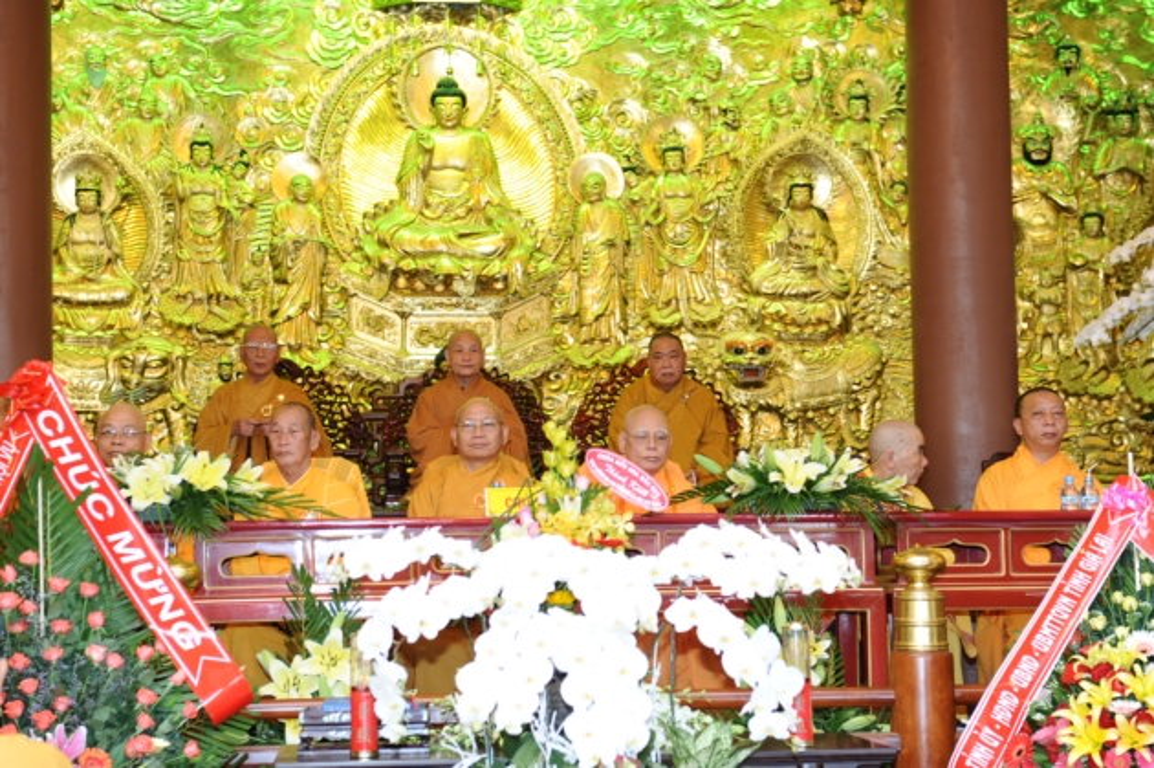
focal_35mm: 70
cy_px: 384
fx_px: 2242
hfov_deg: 28.9
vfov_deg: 19.4
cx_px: 577
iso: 640
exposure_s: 1/25
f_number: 5.6
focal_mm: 70
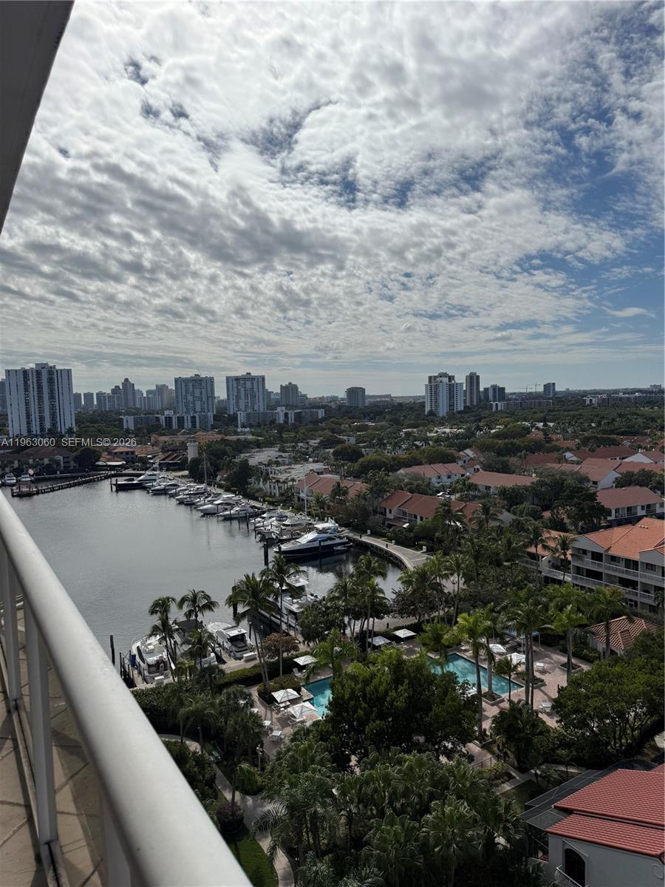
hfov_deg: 56.8
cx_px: 332
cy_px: 444
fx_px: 615
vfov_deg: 71.6
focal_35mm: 24
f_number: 1.78
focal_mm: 6.76
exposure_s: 1/14286
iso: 50
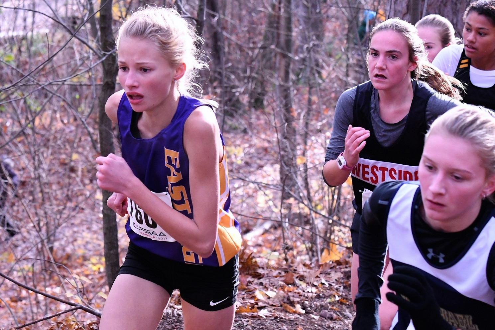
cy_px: 165
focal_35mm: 105
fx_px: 1443
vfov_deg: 13.0
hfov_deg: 19.5
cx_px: 248
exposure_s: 1/800
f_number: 6.3
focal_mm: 70
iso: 2200
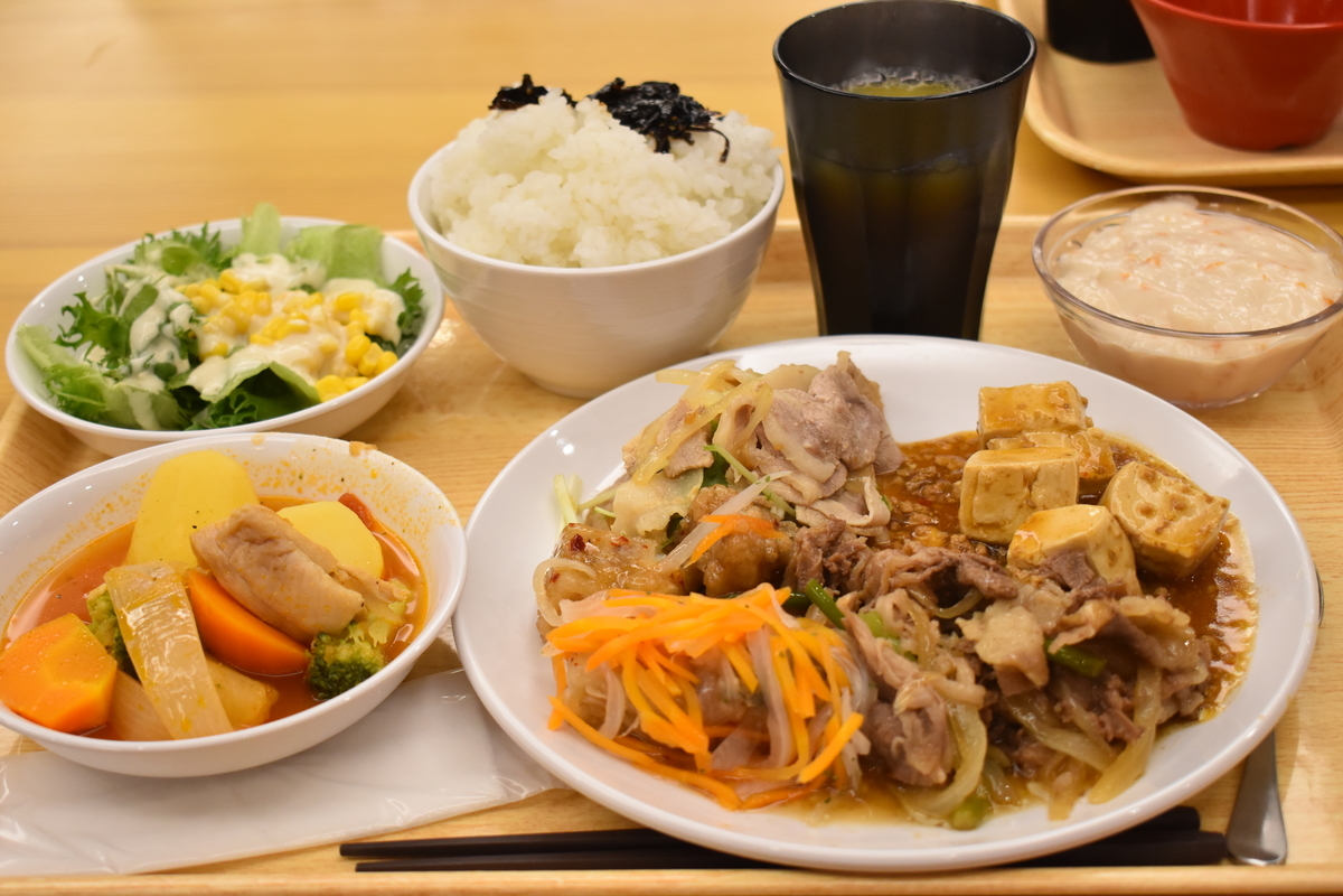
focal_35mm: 57
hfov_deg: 35.1
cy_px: 448
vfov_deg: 23.8
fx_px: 2126
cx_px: 672
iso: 1250
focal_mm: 38
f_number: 4.8
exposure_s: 1/125
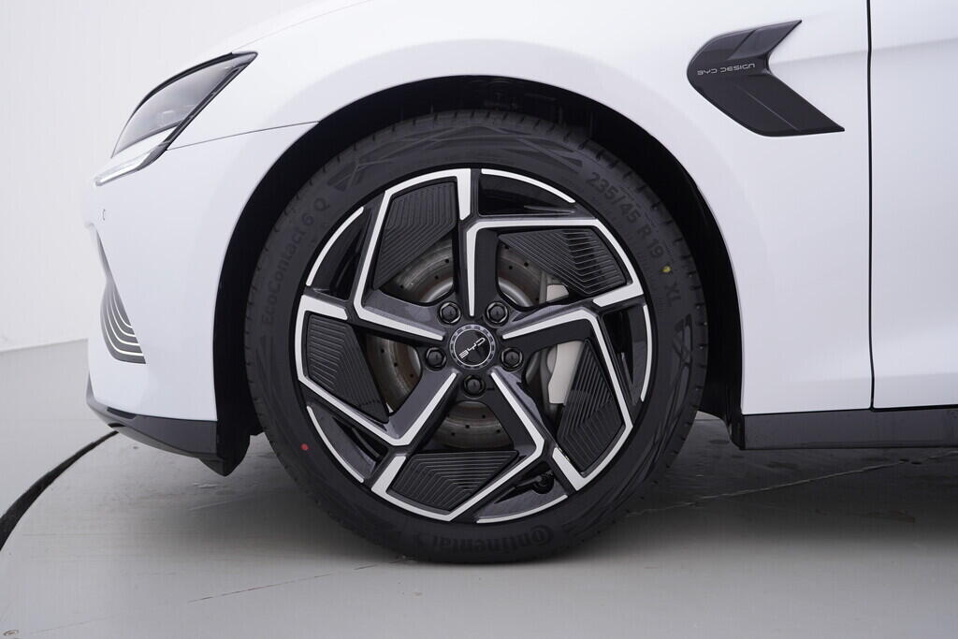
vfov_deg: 36.9
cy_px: 320
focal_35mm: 36
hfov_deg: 53.1
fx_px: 958
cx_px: 479
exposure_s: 1/80
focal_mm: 24
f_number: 4
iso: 125
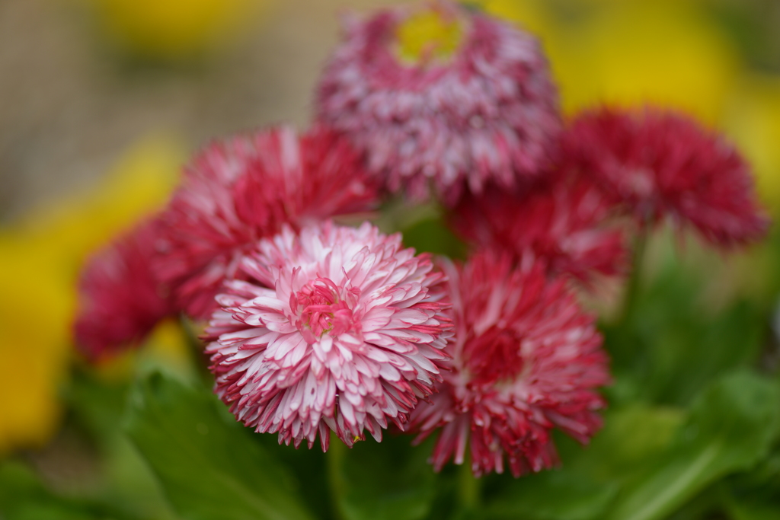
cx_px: 390
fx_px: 2275
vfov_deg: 13.0
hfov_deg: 19.5
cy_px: 260
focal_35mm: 105
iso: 160
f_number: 3.2
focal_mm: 105
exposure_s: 1/2500
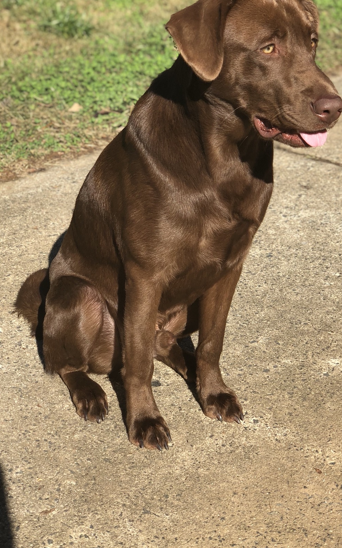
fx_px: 1059
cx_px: 173
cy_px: 224
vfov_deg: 28.9
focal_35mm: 71
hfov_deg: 18.4
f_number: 2.4
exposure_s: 1/695
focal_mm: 6
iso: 16
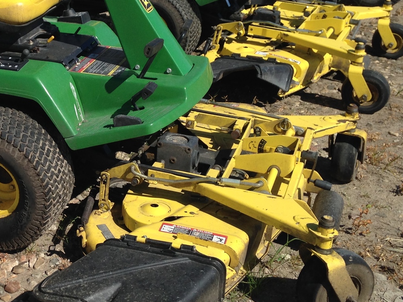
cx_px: 48
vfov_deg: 21.5
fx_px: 791
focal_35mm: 68
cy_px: 105
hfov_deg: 27.6
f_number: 2.4
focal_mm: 4.12
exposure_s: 1/2169
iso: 50
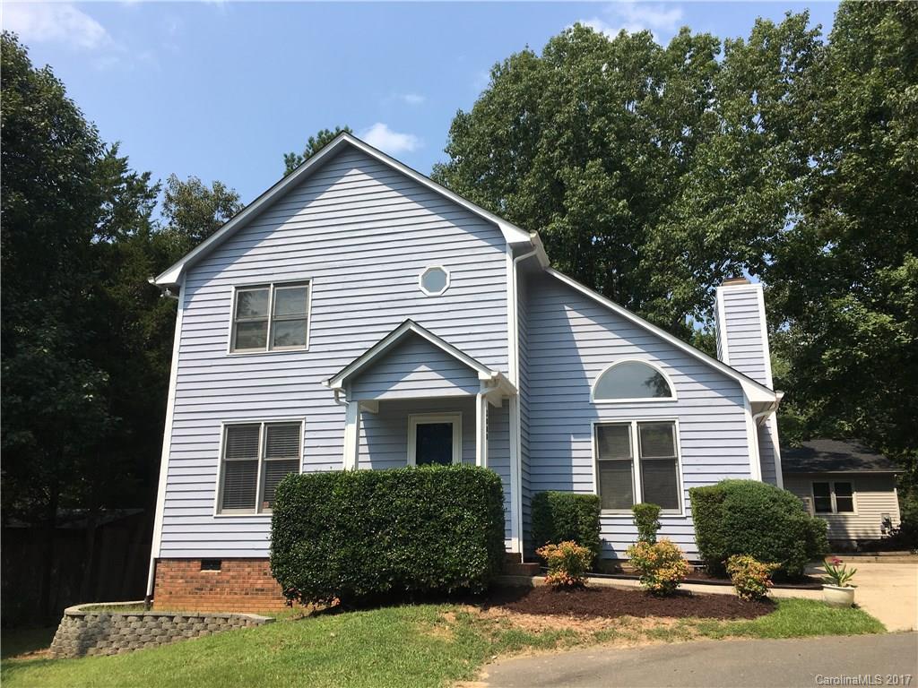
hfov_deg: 61.7
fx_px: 769
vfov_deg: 48.2
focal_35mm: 29
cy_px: 344
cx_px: 459
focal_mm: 4.15
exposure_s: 1/1709
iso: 25
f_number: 2.2
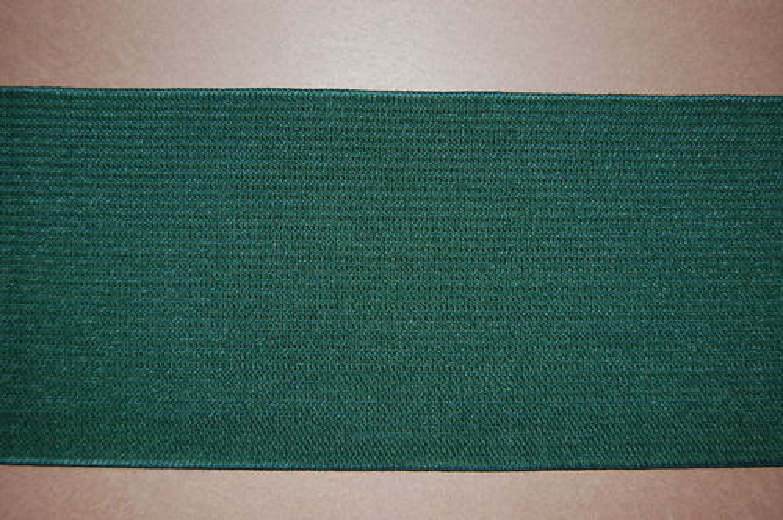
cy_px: 260
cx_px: 392
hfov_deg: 49.6
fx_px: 847
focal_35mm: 39
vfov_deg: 34.1
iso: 200
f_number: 4.2
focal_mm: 26
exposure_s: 1/60
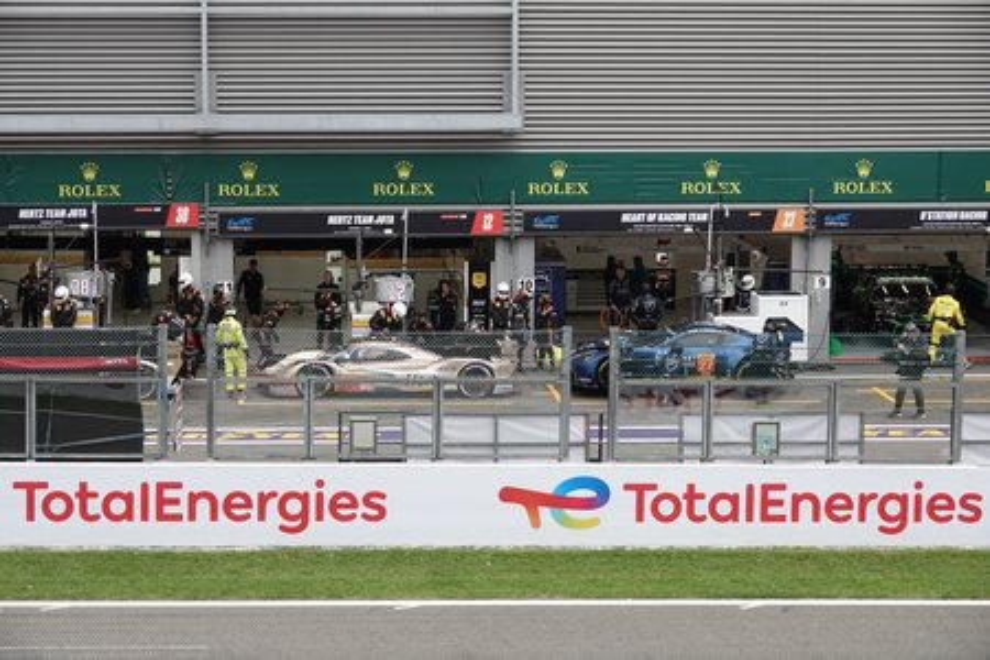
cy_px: 330
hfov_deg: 21.0
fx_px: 2667
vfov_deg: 14.1
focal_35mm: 97
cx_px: 495
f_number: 3.5
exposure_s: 1/800
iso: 800
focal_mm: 35.68
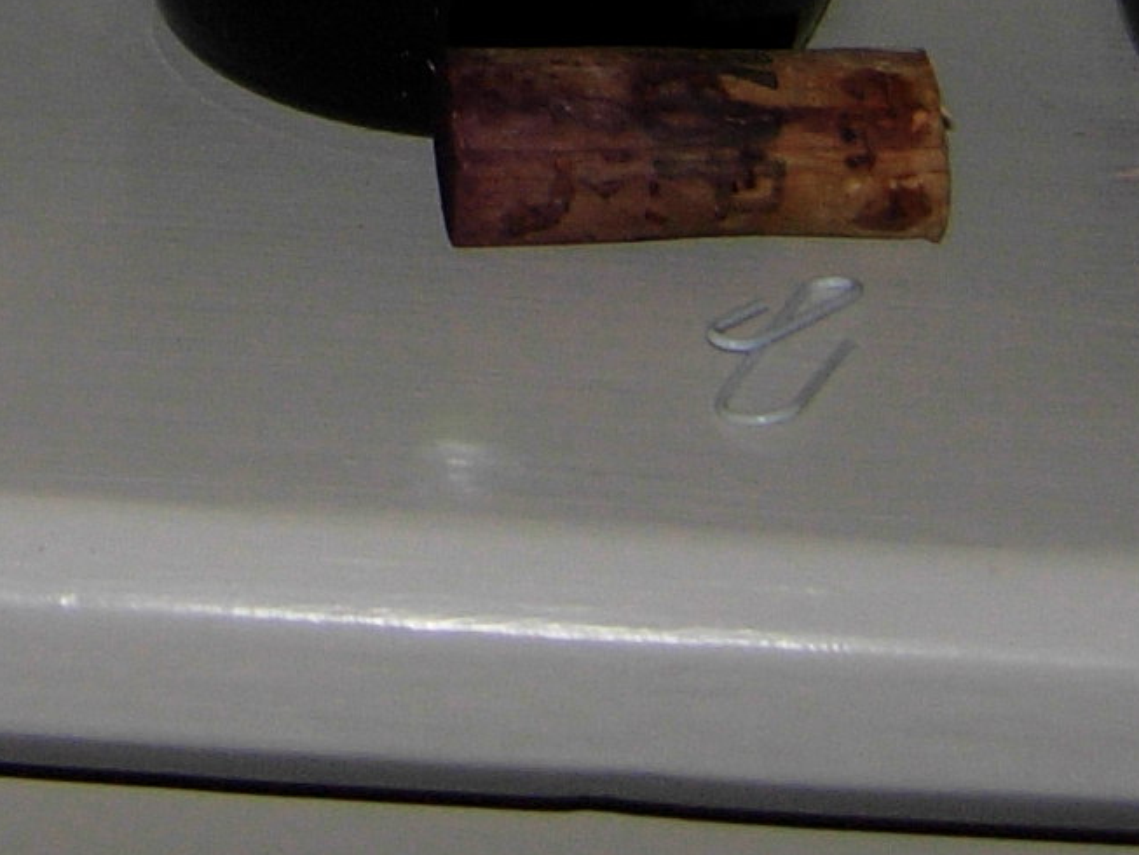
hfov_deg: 10.8
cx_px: -234
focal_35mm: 180
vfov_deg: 7.9
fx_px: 5924
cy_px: -900
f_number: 2.7
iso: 50
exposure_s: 1/45.2
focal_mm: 7.5
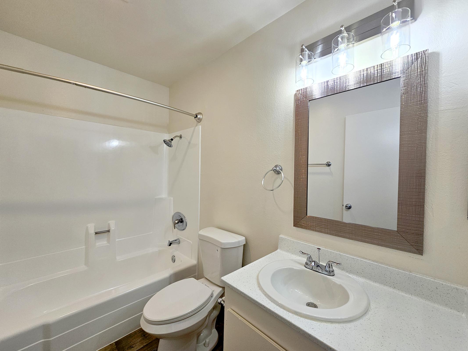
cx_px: 234
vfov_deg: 89.9
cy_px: 176
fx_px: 176
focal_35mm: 13
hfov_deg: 106.2
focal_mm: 2.2
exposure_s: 1/120
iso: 64
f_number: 2.2
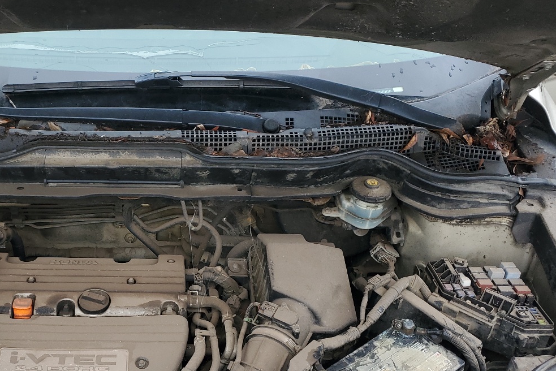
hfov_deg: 43.2
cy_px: 249
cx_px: 144
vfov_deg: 30.3
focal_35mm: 44
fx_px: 680
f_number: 1.5
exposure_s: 1/196
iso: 50
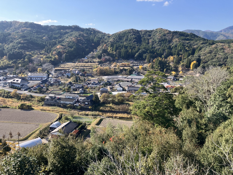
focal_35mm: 28
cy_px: 88
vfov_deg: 49.7
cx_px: 116
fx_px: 188
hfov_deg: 63.4
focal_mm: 3.99
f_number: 1.8
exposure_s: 1/684
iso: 32
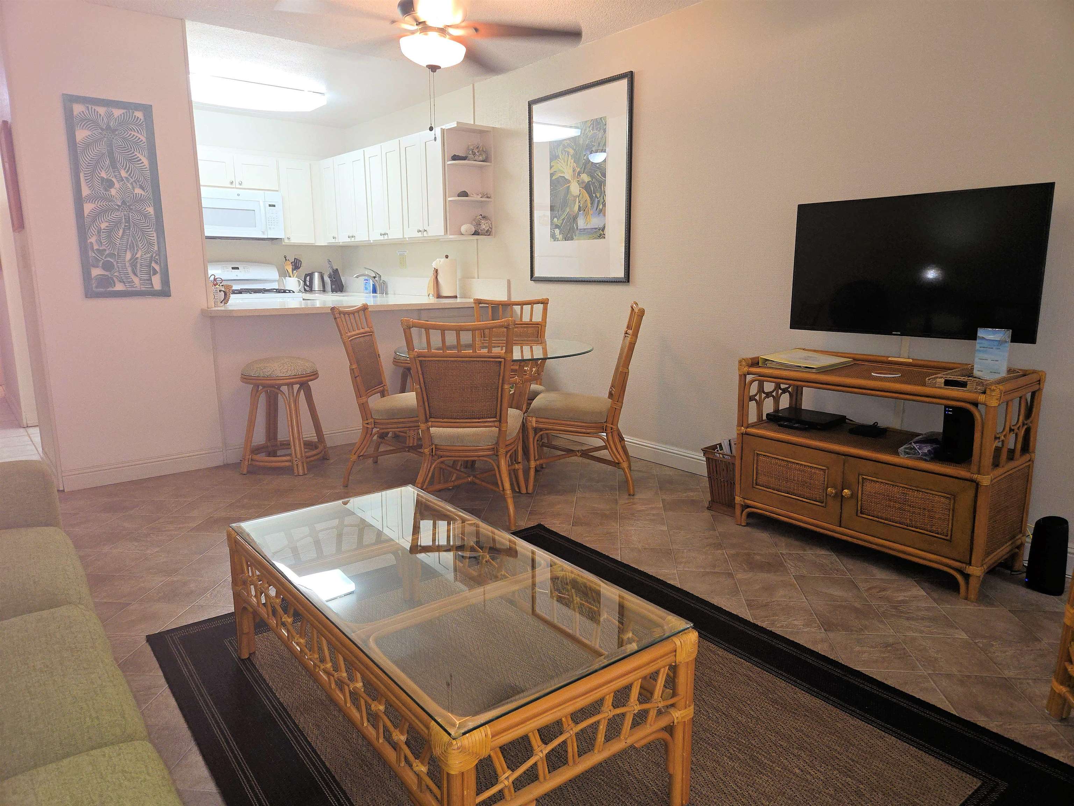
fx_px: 714
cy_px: 403
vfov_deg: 58.9
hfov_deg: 73.9
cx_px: 537
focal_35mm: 23
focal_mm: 5.4
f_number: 1.8
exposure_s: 1/40
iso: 100
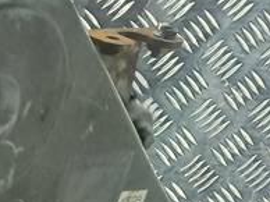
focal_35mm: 132
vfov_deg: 10.8
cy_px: 300
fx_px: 1028
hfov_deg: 13.5
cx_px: -203
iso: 125
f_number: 1.8
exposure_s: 1/50
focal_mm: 4.6
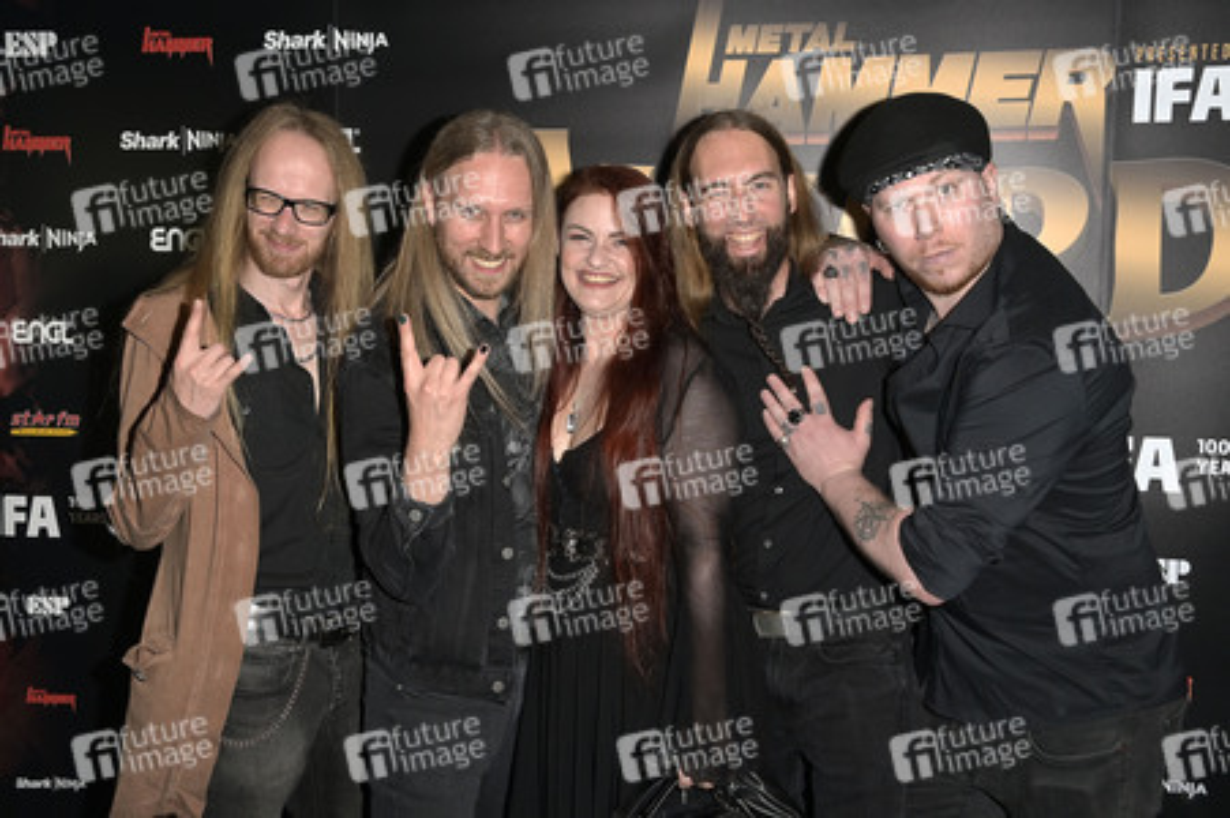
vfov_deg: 37.8
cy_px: 409
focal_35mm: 35
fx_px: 1195
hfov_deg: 54.5
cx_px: 615
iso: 640
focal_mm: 35
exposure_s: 1/125
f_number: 6.3
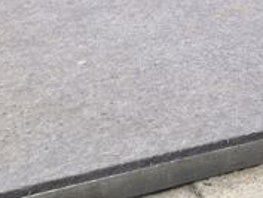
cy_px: -247
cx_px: 371
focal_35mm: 122
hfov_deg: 15.2
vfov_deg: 10.7
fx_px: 928
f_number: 1.8
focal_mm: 3.95
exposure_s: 1/356
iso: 50
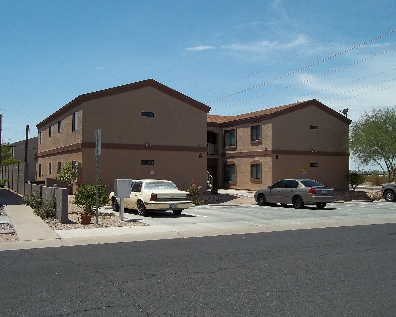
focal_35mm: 34
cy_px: 161
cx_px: 200
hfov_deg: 52.8
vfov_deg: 43.4
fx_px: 399
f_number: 5.5
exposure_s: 1/800
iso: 80
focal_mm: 5.7
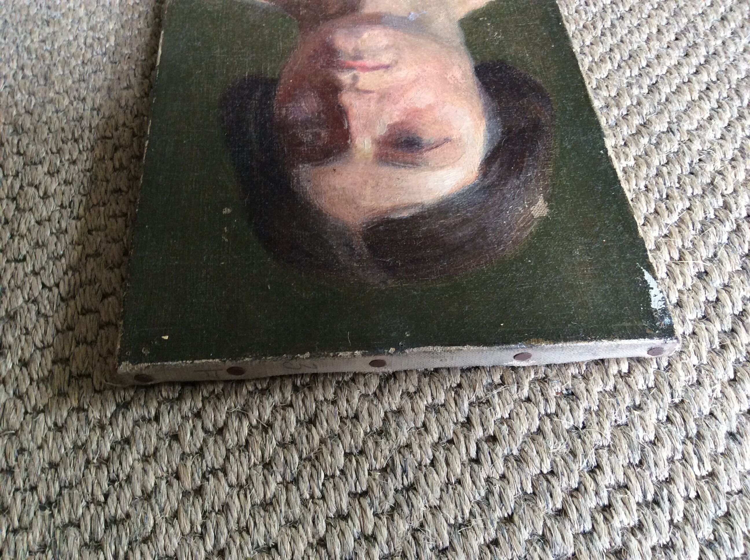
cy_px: 280
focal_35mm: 32
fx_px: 692
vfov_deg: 44.1
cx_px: 375
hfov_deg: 56.9
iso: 125
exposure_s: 1/25
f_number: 2.4
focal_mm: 3.3
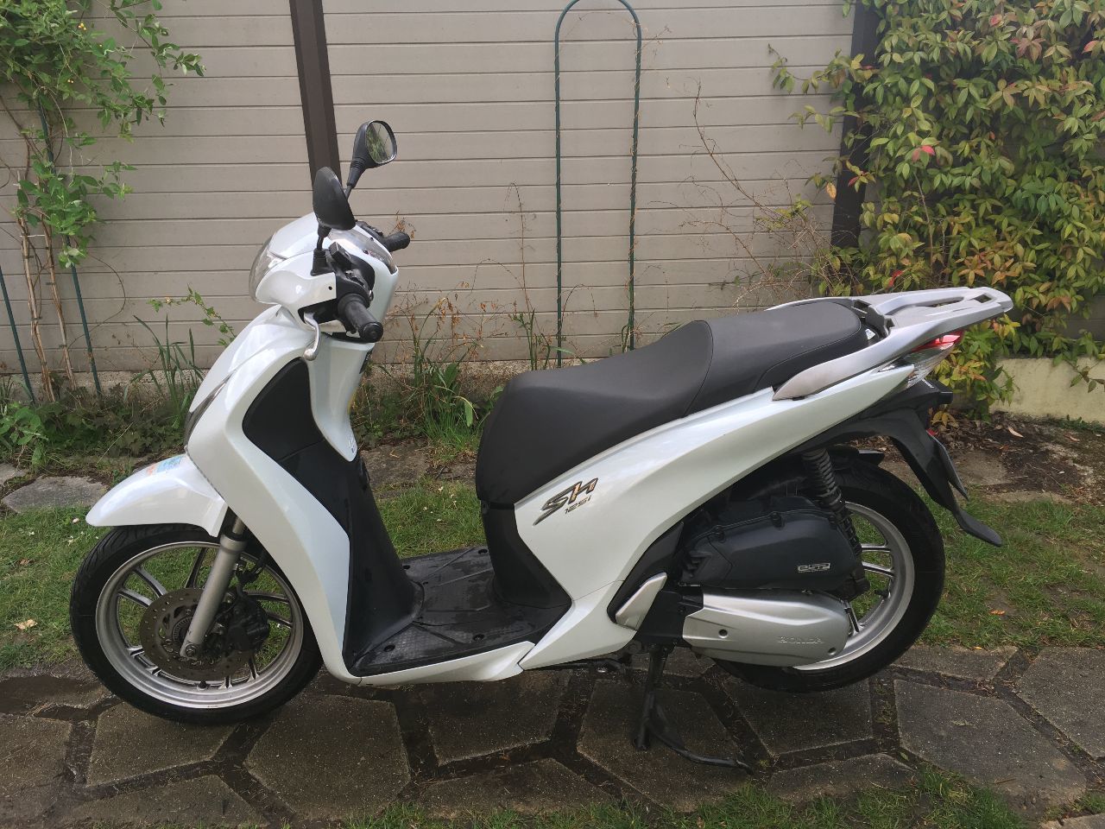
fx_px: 926
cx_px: 552
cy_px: 414
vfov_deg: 48.2
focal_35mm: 29
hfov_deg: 61.7
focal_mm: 4.15
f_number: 2.2
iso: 25
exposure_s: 1/115
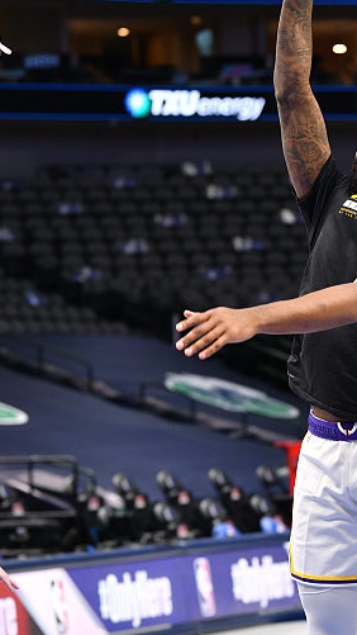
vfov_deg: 11.8
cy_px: 413
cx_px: 335
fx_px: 3061
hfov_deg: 6.7
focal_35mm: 182
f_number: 3.2
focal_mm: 85
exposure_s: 1/640
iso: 1250
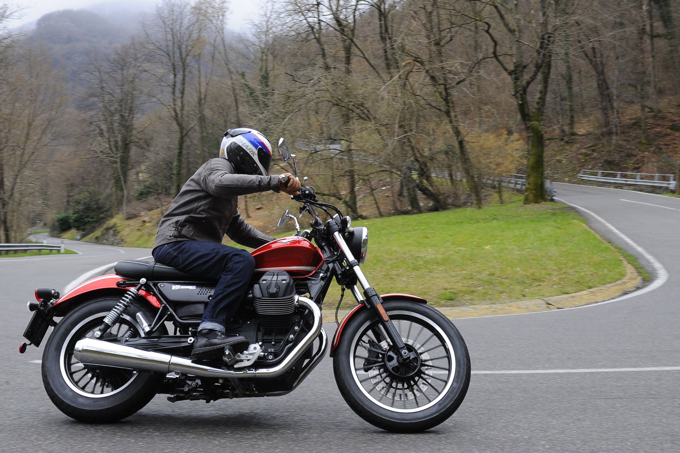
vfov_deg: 37.8
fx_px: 661
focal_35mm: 35
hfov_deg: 54.4
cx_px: 340
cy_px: 226
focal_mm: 35
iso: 1600
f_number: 10
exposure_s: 1/400
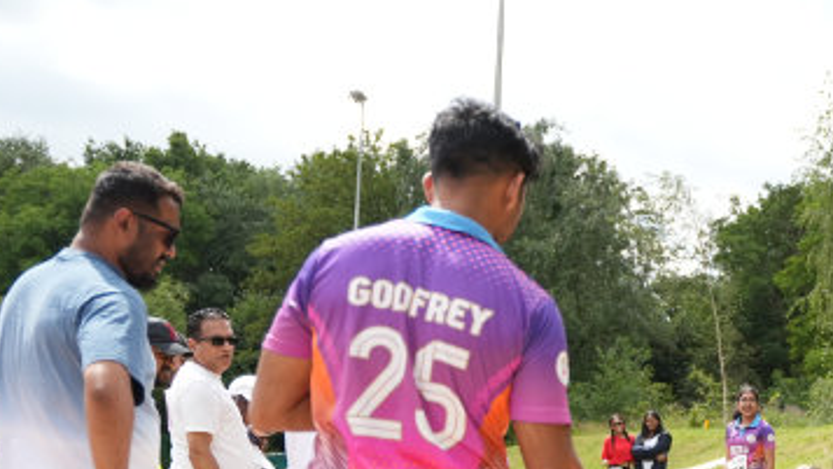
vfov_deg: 12.6
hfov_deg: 20.7
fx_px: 2081
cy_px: 524
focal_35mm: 94
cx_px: 1064
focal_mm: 31.4
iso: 250
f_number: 2.8
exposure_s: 1/2000
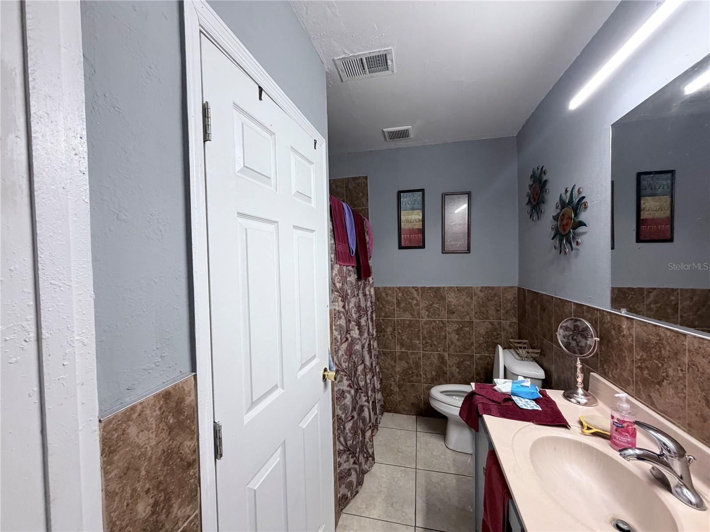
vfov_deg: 85.7
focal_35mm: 14
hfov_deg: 102.1
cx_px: 355
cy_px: 266
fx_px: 287
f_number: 2.2
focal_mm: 2.22
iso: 320
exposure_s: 1/120
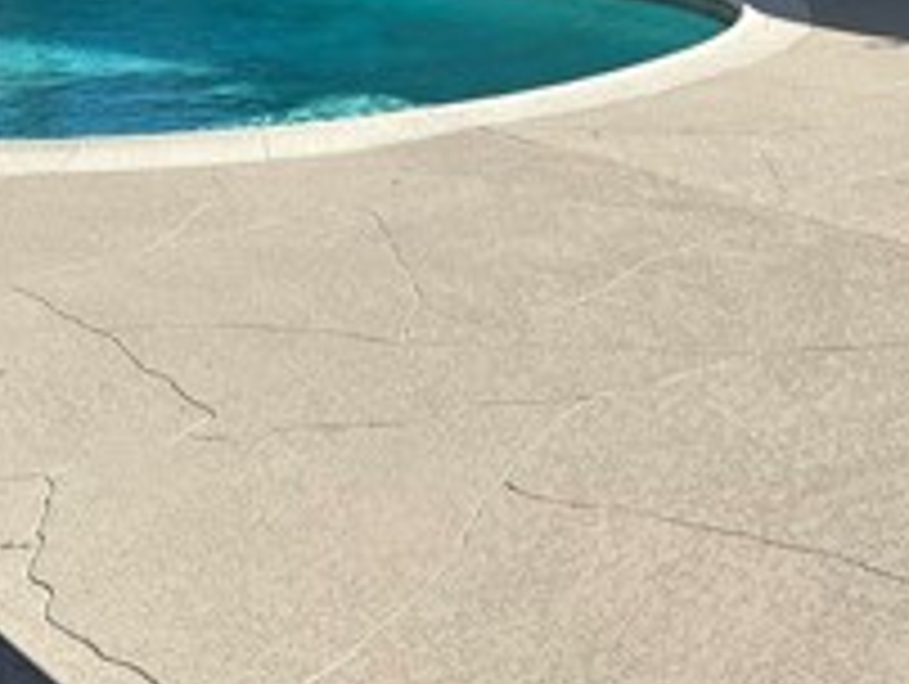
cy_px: 104
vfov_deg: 19.2
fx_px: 1998
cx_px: 644
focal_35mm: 76
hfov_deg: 25.4
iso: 80
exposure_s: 1/5263
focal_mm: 6.86
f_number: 1.78
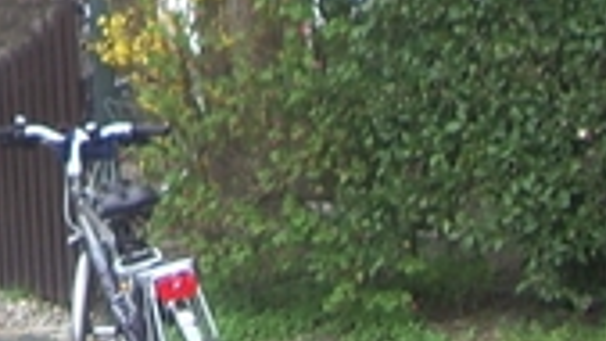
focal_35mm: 147
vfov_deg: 7.7
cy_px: -452
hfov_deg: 13.6
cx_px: -369
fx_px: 2362
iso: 50
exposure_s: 1/100
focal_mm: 5.8
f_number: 2.6
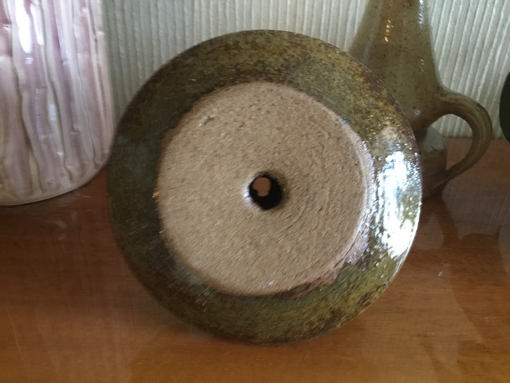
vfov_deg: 45.4
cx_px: 255
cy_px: 192
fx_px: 457
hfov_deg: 58.4
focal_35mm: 31
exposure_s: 1/17
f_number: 2.4
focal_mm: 3.3
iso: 400
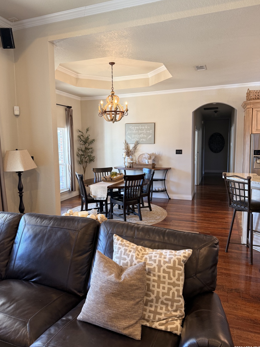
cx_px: 125
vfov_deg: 69.4
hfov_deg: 54.9
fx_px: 250
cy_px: 169
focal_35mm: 25
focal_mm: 6.76
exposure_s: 1/60
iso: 160
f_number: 1.78
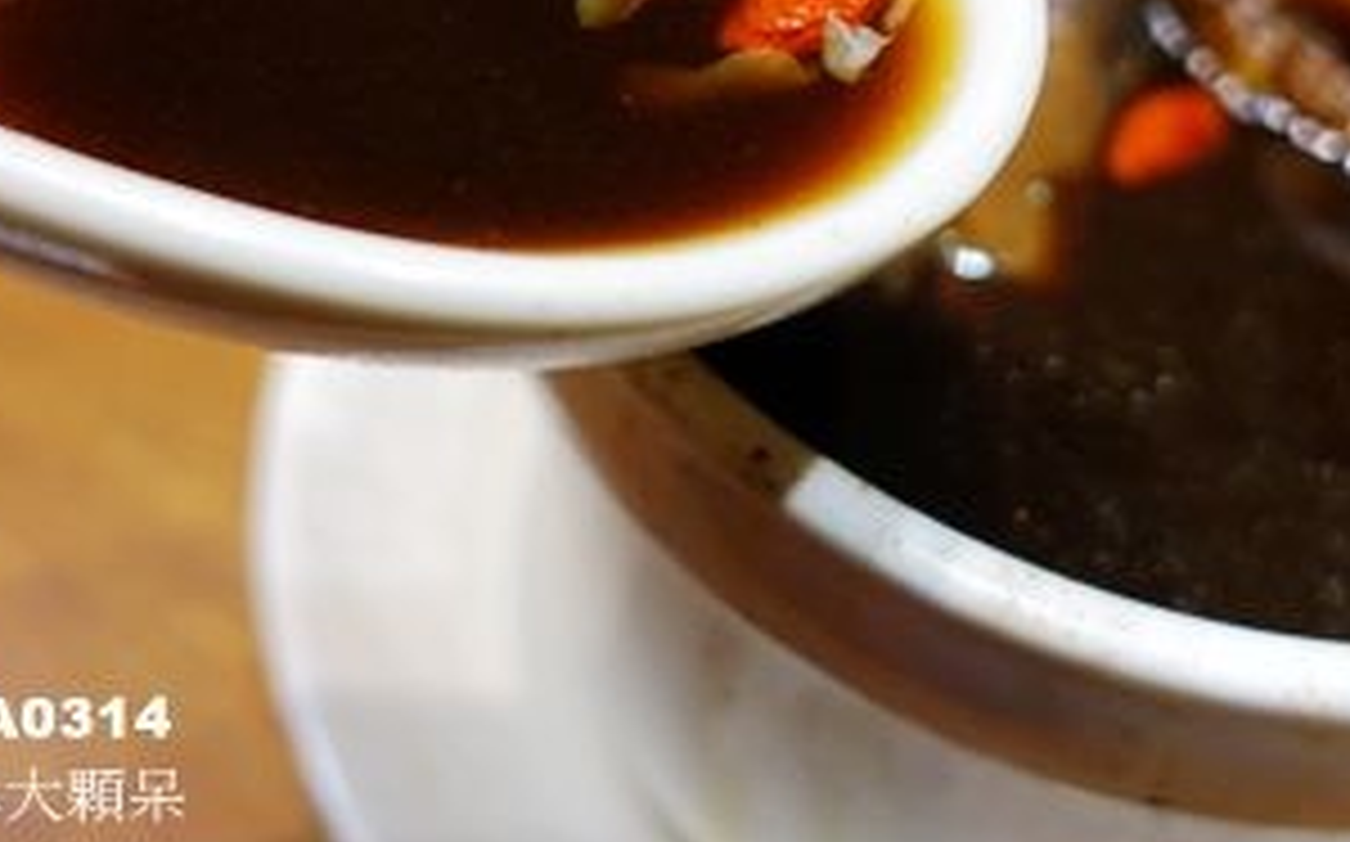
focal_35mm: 53
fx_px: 1949
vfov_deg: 23.5
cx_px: 819
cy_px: 25
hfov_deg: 38.0
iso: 125
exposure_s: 1/30
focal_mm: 8.8
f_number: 2
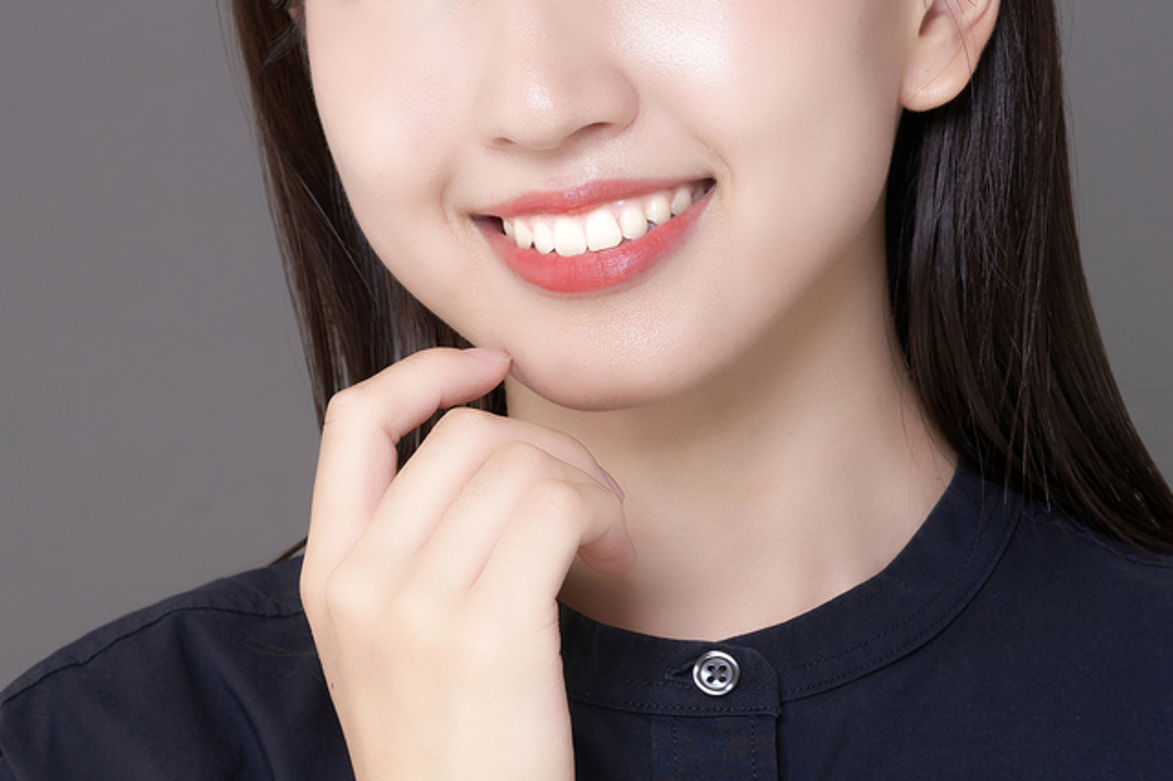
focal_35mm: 85
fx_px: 2768
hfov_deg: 23.9
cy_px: 390
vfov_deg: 16.1
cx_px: 586
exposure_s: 1/160
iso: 200
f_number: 8
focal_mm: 85
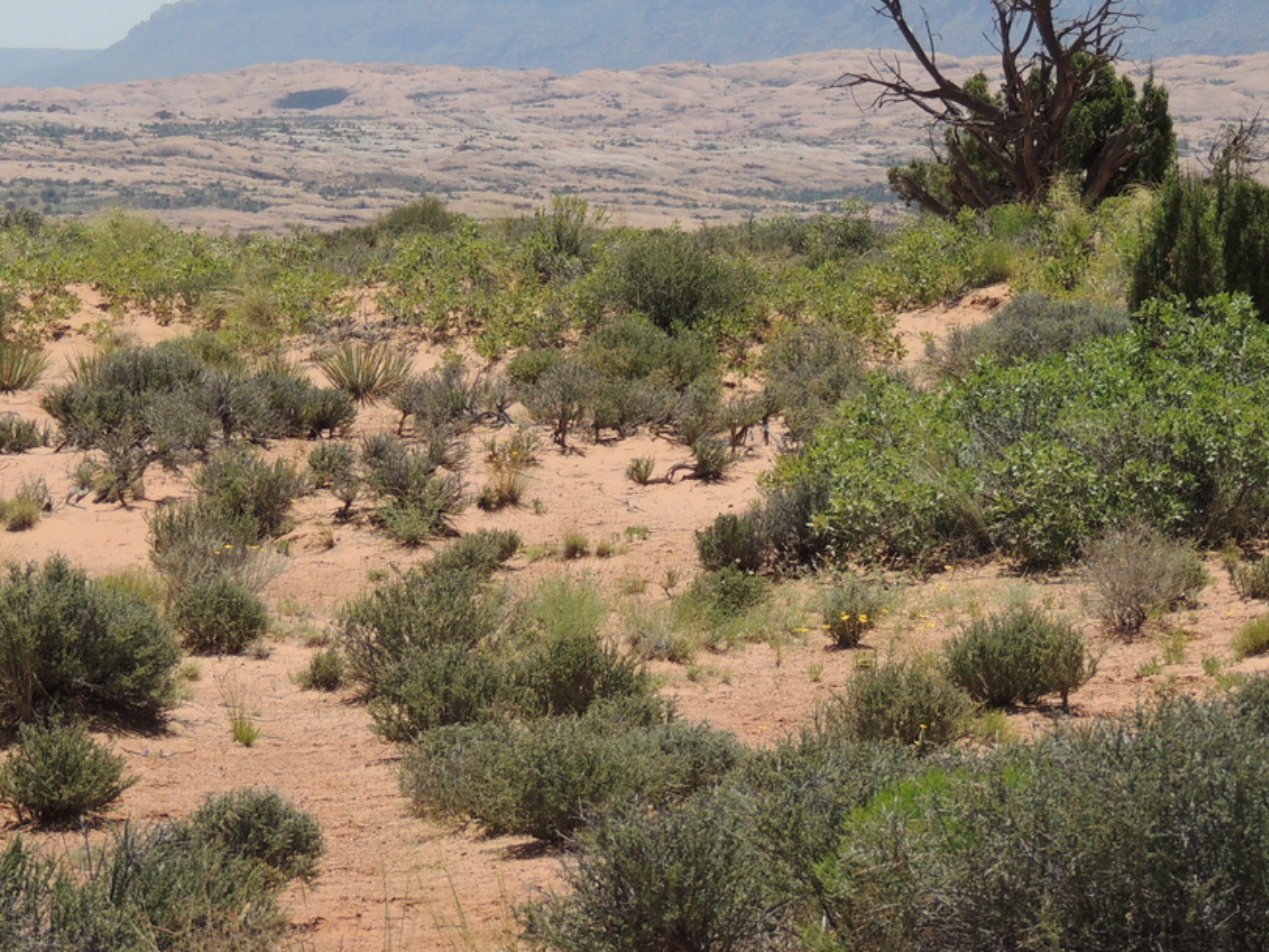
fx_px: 8361
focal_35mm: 228
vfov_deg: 6.5
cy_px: 298
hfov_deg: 8.7
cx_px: 563
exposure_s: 1/800
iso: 100
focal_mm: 25.8
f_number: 4.4
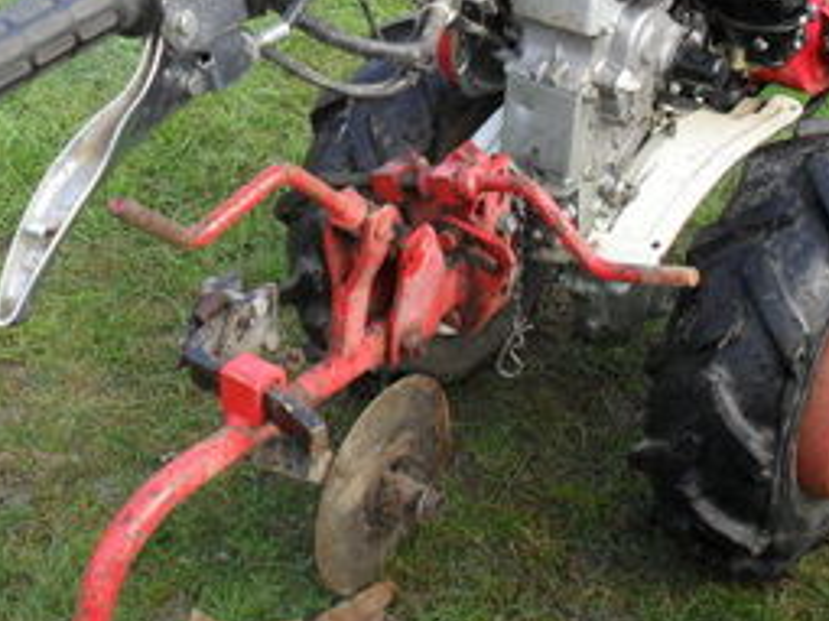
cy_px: 179
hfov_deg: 29.3
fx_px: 1580
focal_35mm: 66
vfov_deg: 22.1
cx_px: 332
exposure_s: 1/180
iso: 100
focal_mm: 6.3
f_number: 3.2
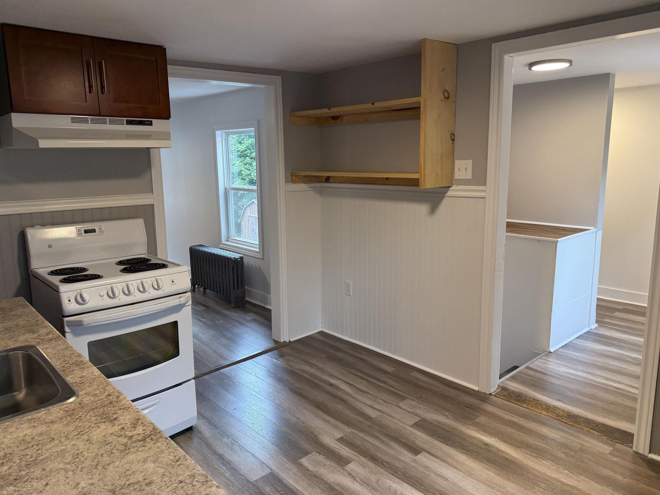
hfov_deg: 69.4
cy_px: 239
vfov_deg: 54.9
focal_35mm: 25
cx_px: 323
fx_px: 477
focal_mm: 6.76
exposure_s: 1/60
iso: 100
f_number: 1.78
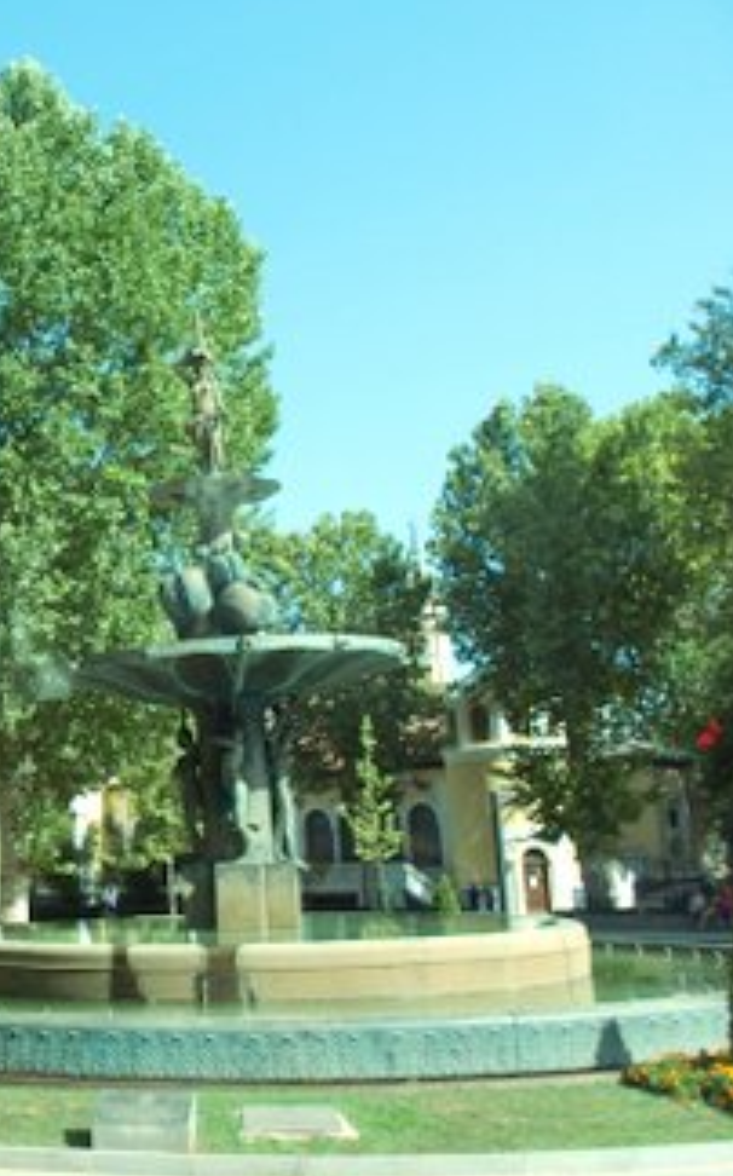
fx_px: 1409
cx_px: -105
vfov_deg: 45.3
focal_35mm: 44
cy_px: 610
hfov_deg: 26.5
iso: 100
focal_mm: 6
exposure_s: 1/200
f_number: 3.5
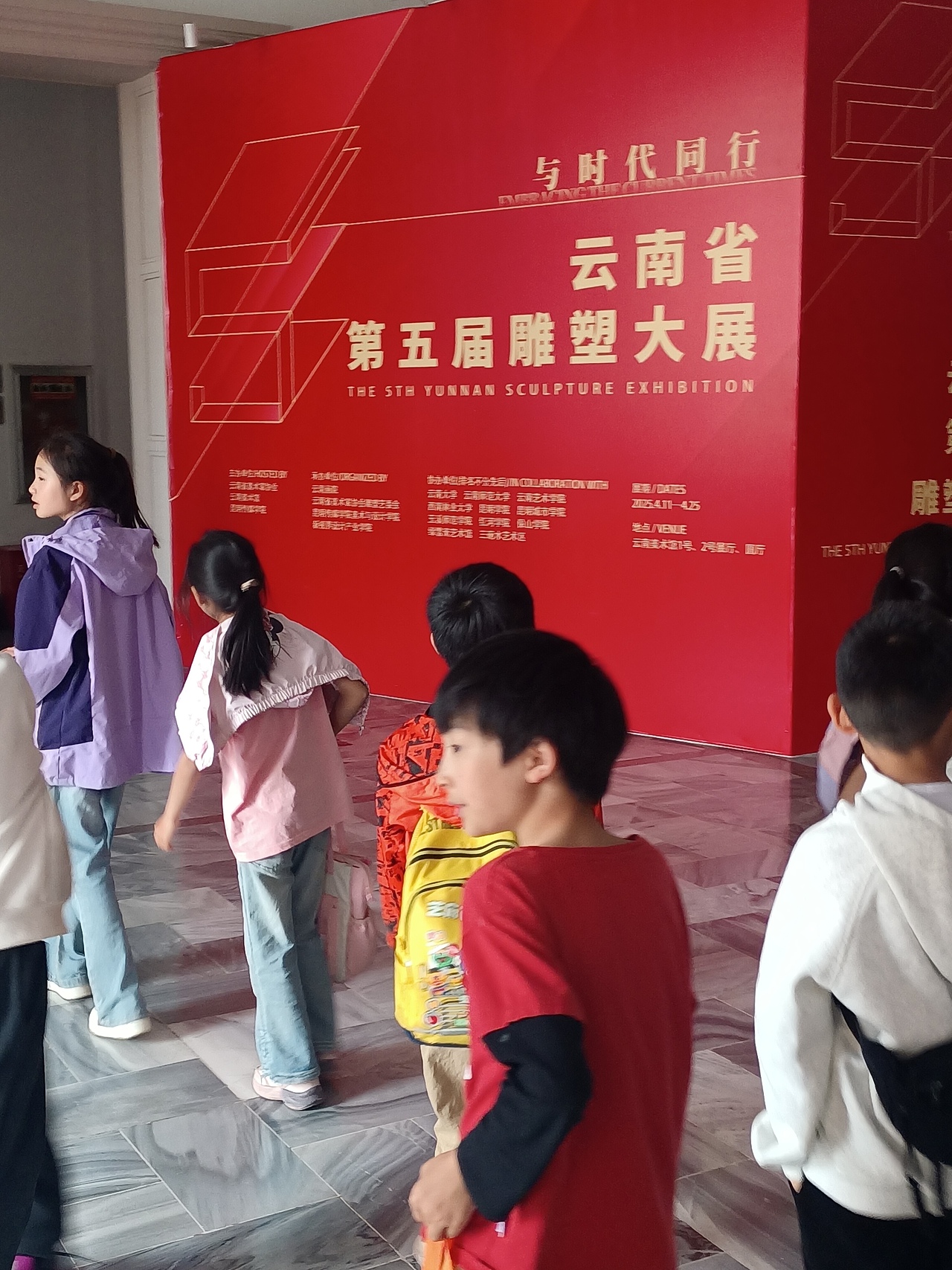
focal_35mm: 47
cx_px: 476
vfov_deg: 40.4
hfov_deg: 30.9
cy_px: 635
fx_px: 1724
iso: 311
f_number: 1.8
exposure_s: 1/33.3
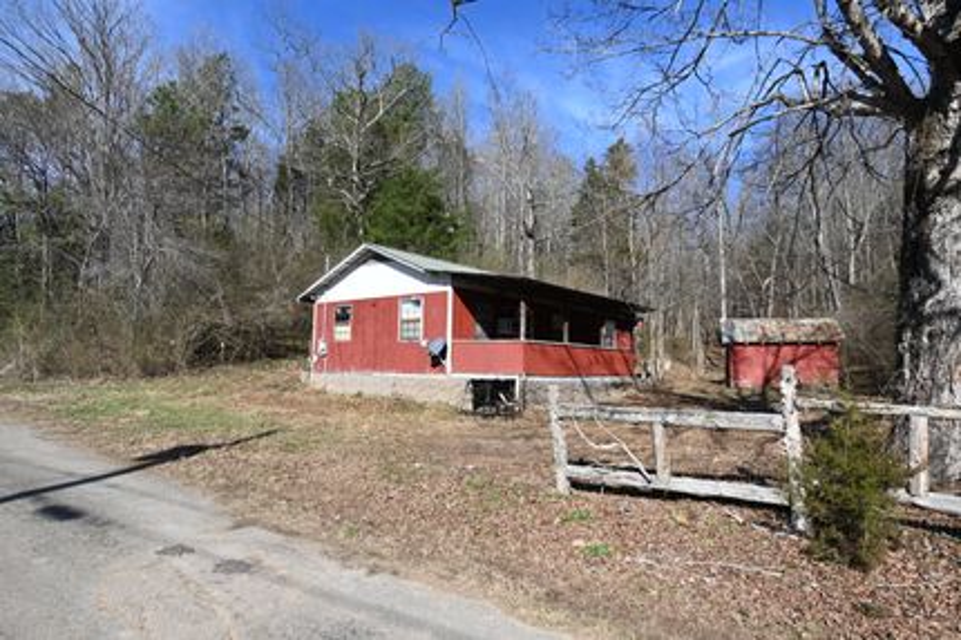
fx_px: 560
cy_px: 320
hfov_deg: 81.2
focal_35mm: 21
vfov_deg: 59.4
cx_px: 480
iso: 100
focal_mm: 14
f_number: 8
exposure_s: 1/250
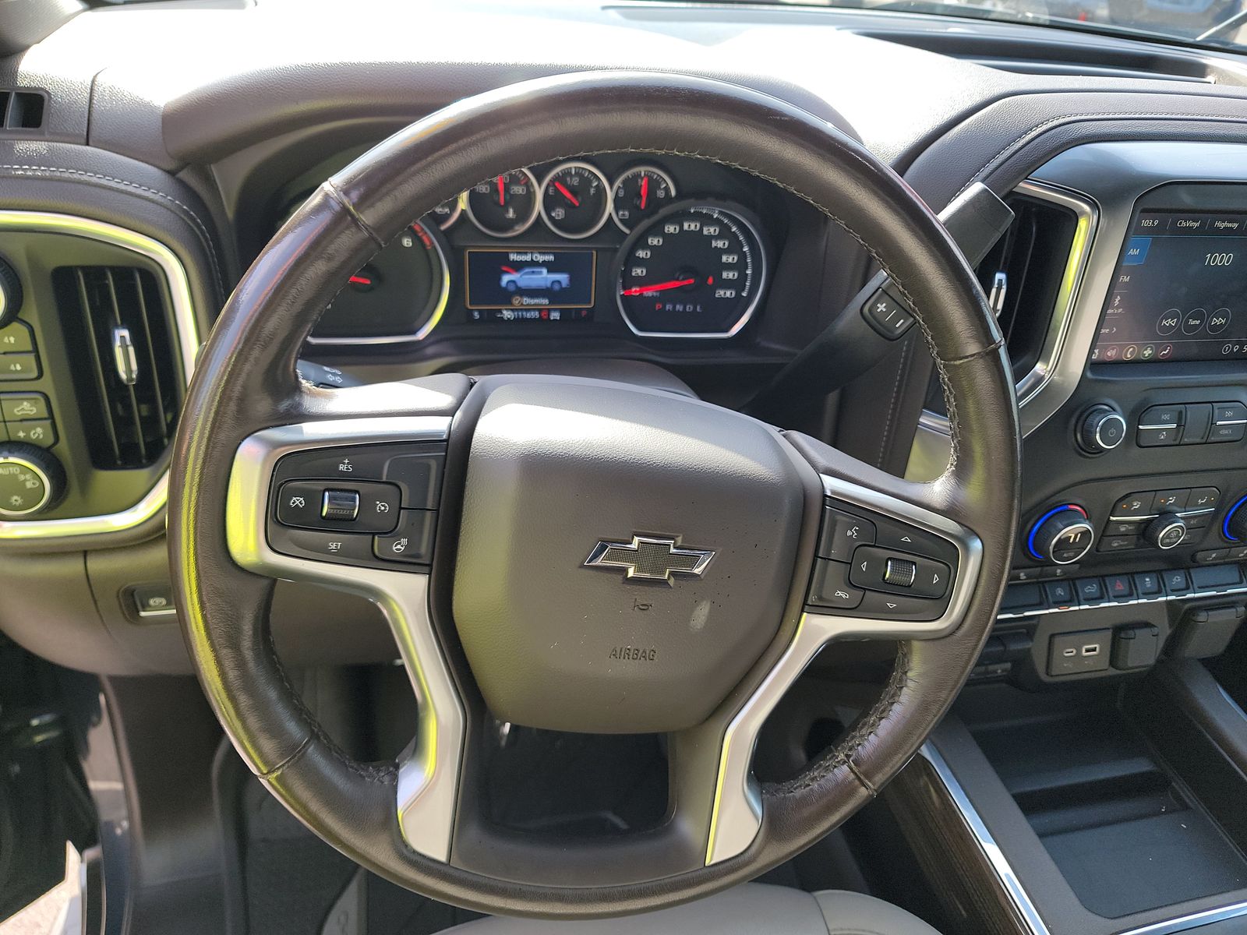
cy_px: 468
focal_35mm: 24
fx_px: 865
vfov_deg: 56.8
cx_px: 624
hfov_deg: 71.6
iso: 86
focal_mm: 6.7
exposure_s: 1/119
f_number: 1.8
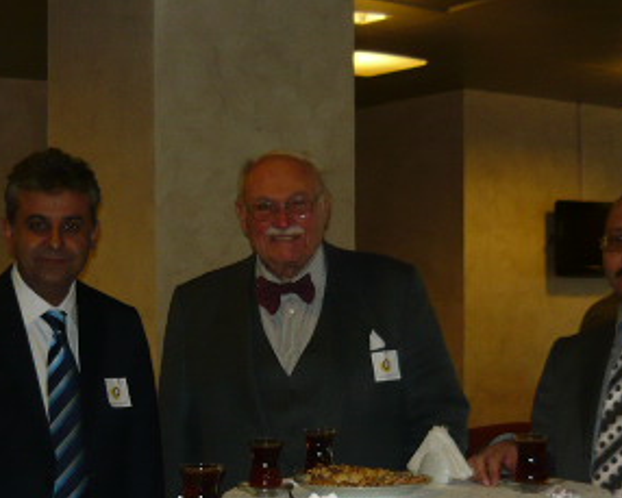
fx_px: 1326
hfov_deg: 26.3
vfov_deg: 21.1
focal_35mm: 72
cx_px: 237
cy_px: 376
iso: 100
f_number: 2.8
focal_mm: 5.5
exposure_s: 1/30
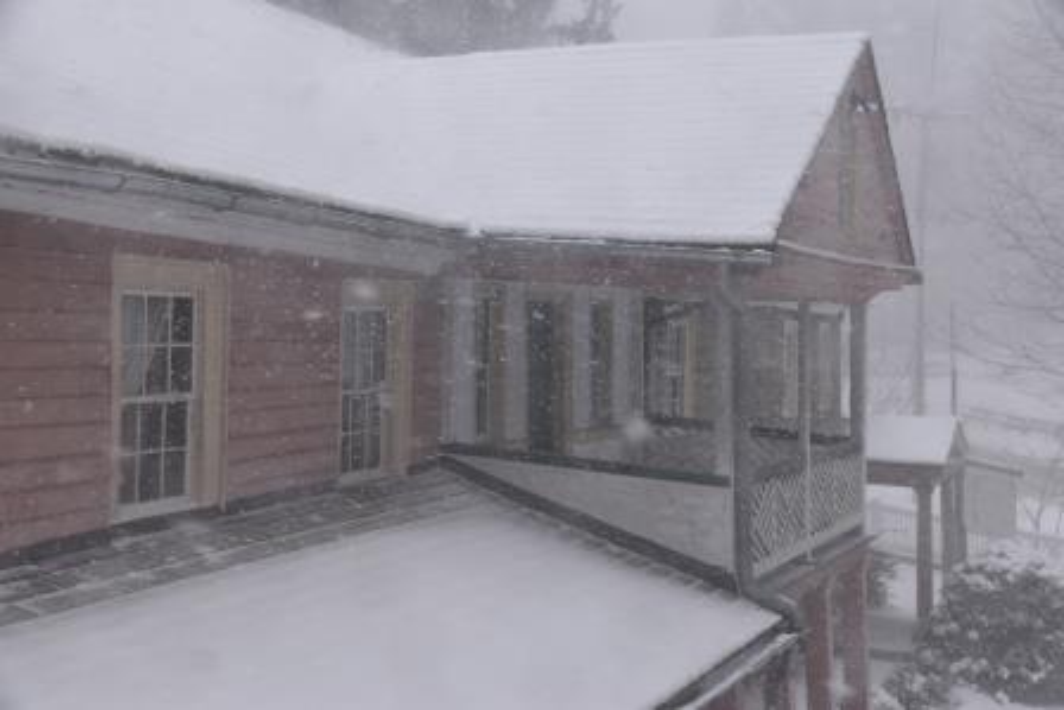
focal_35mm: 52
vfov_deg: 25.8
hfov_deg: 37.8
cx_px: 532
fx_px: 1552
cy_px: 355
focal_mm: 35
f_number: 8
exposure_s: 1/250
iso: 200
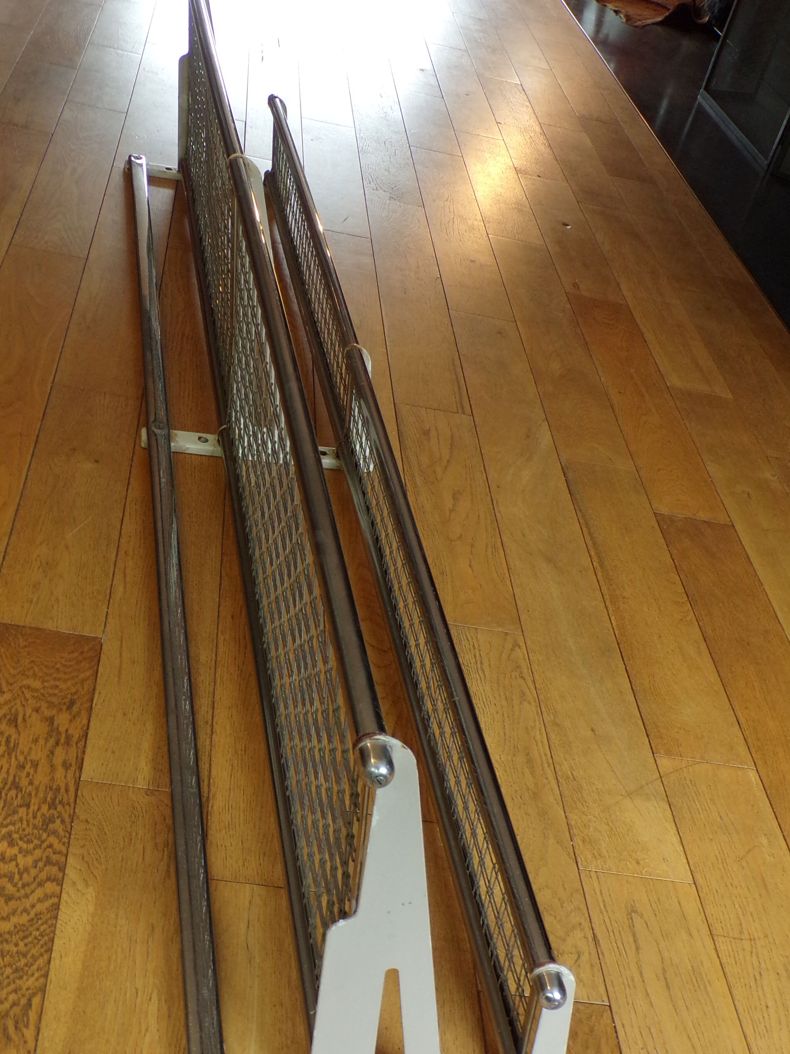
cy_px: 545
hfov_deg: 35.0
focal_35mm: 41
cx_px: 315
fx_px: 1248
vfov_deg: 45.8
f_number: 3.2
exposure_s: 1/18
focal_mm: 5.8
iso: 200
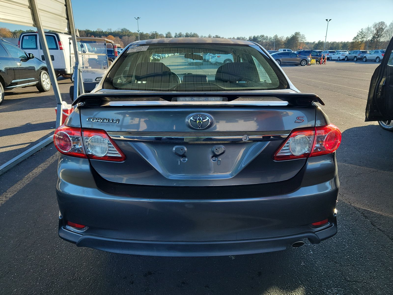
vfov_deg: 56.8
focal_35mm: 24
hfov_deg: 71.6
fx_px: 272
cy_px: 148
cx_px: 196
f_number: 1.8
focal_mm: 6.7
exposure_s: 1/137
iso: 50
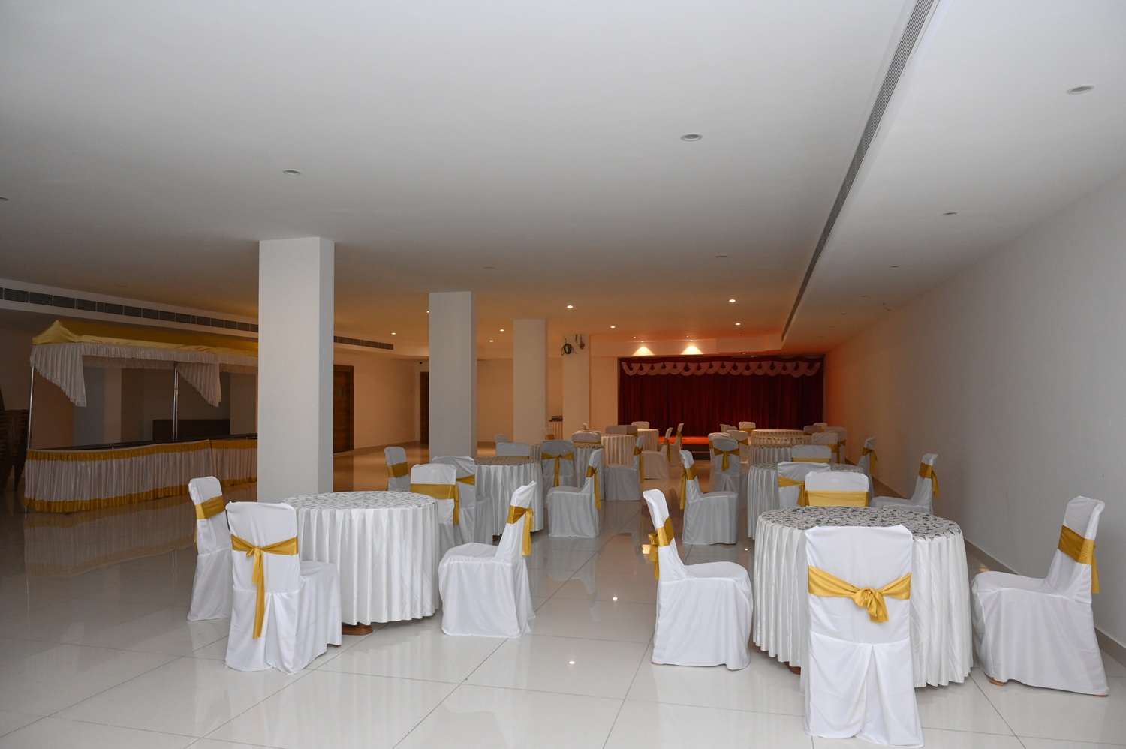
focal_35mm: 24
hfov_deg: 73.8
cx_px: 563
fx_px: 750
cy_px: 374
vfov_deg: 53.1
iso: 2500
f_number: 5.6
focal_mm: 24
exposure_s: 1/200
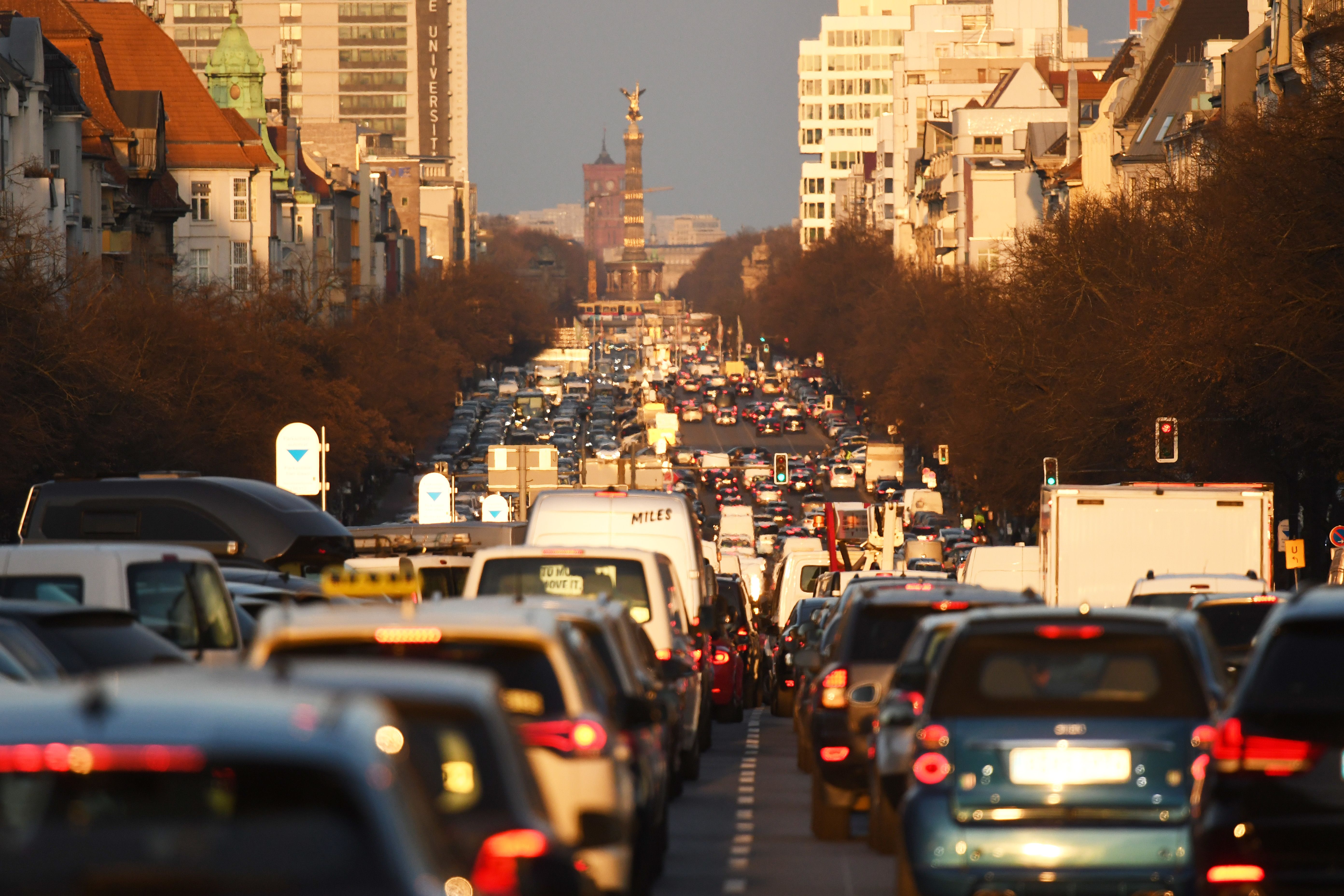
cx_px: 672
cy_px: 448
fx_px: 16799
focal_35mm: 450
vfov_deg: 3.1
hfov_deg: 4.6
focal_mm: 300
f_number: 4
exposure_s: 1/3200
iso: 800
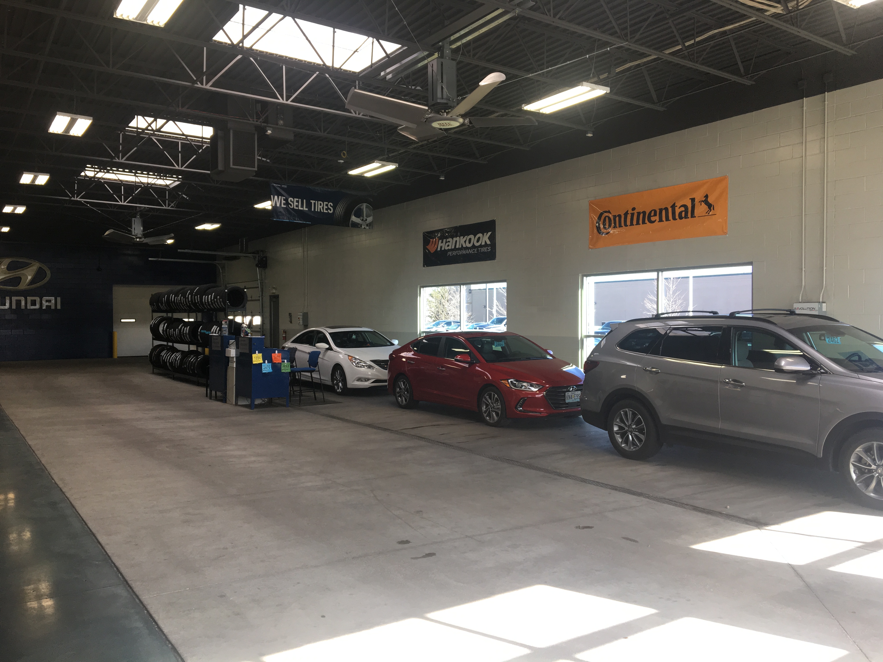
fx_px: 740
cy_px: 331
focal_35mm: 29
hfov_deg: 61.7
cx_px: 442
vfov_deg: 48.2
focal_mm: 4.15
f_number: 2.2
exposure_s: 1/120
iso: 40
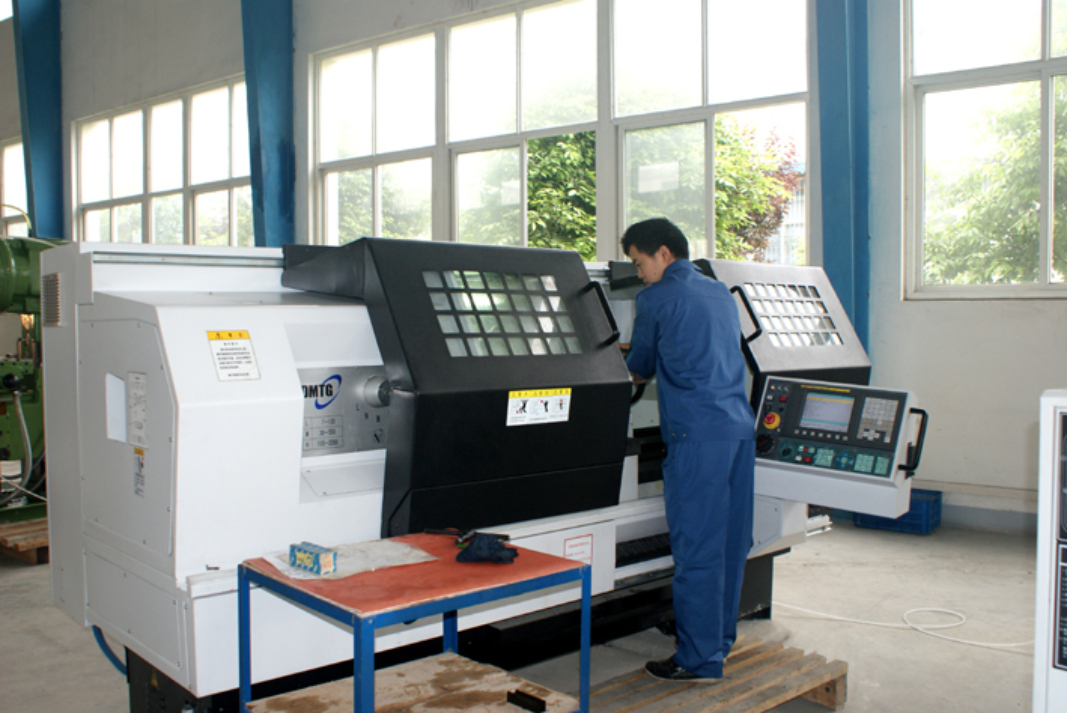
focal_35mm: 30
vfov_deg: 43.7
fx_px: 890
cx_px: 534
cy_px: 356
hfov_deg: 61.9
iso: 400
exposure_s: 1/60
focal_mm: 20
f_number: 5.6
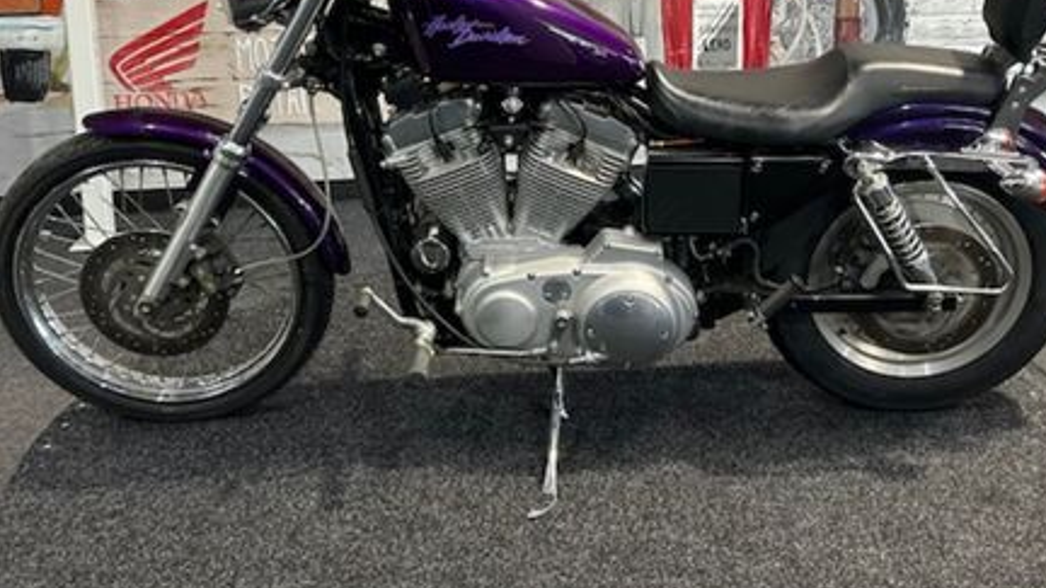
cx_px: 576
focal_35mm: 42
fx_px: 1165
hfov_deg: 48.3
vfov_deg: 27.5
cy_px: 80
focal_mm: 5.7
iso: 125
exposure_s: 1/100
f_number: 1.5
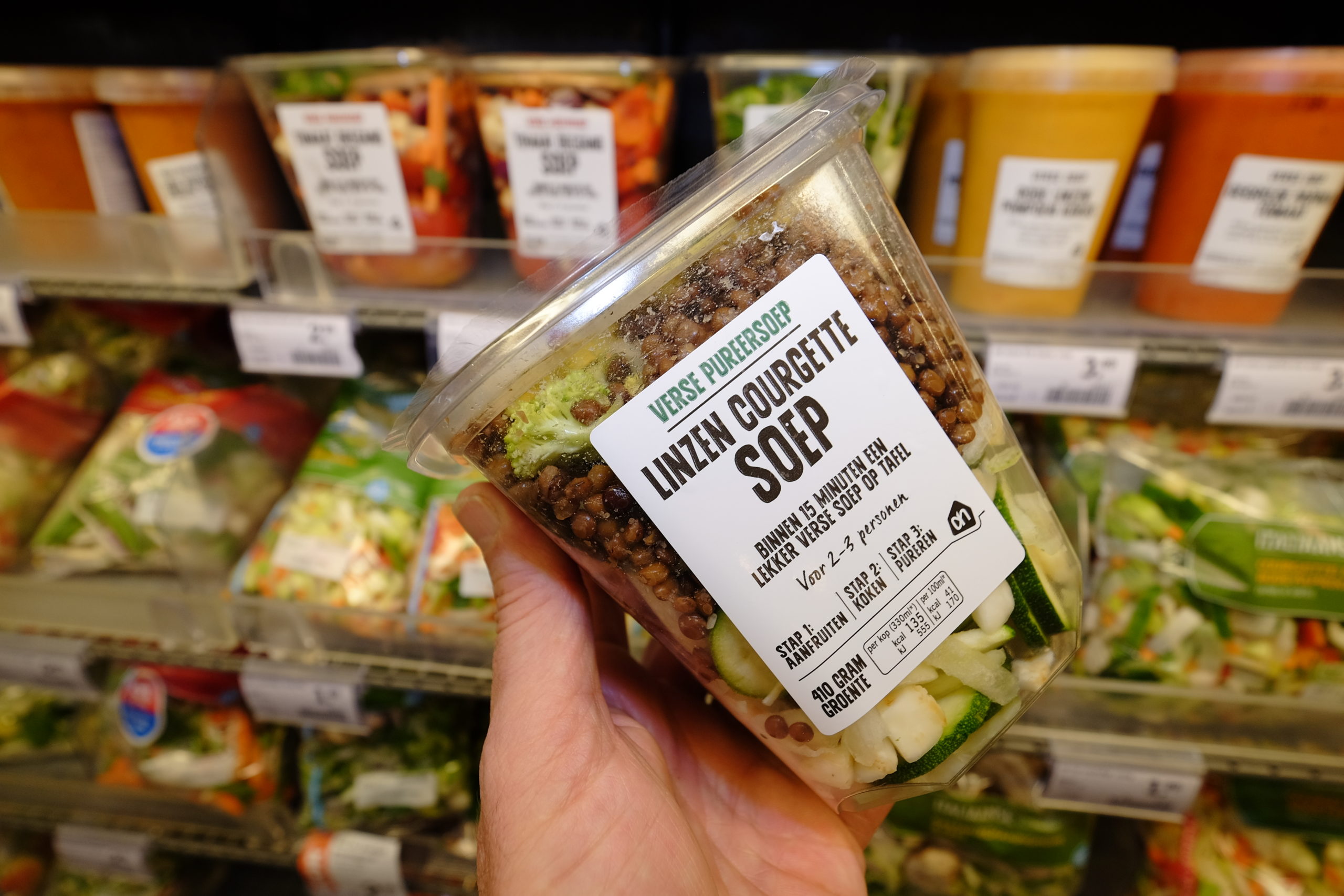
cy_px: 448
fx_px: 672
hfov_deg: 90.0
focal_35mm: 18
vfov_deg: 67.4
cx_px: 672
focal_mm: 12
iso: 400
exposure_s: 1/50
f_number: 4.5
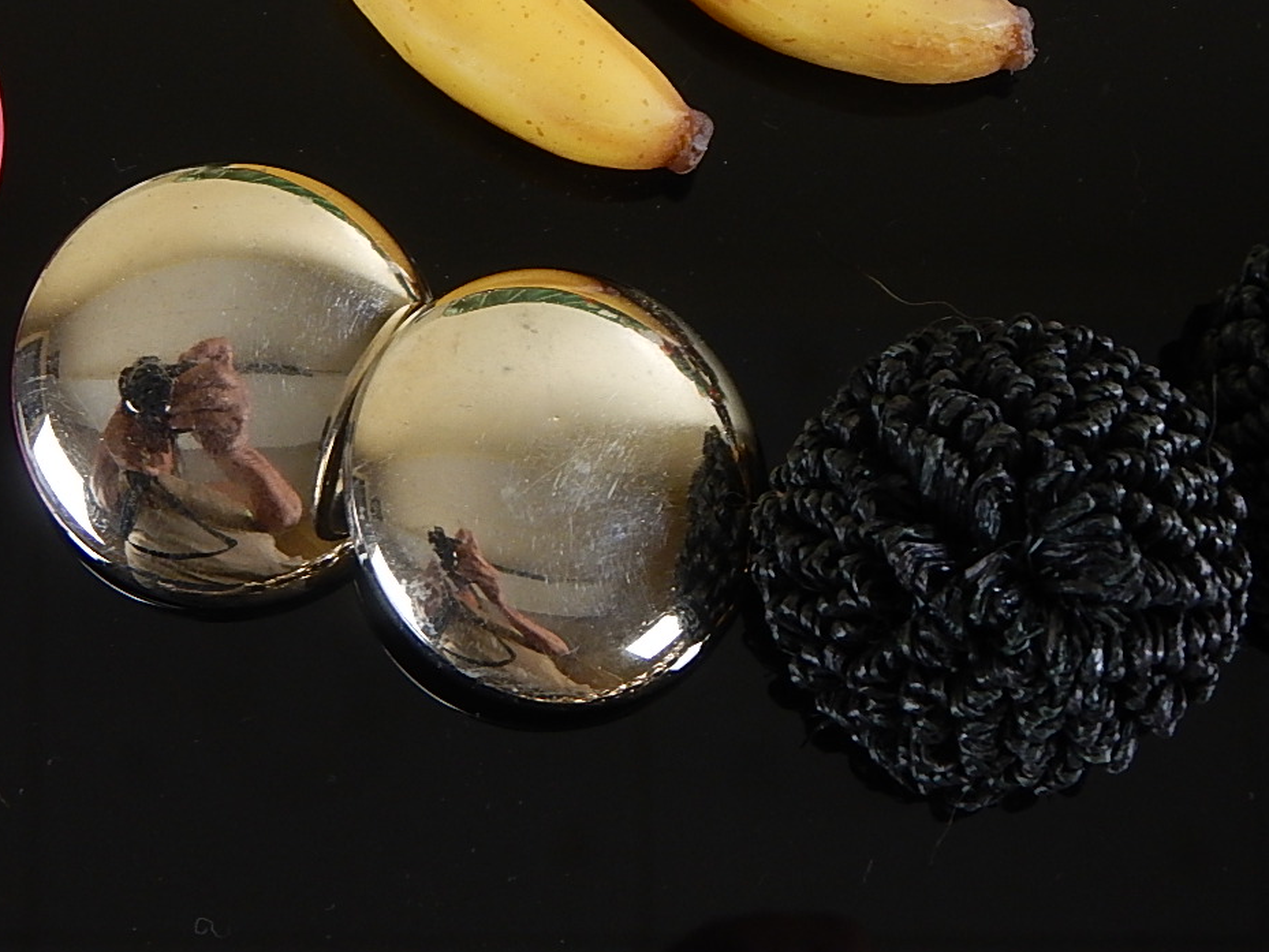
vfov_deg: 15.8
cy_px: 219
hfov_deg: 21.0
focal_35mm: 93
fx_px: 3410
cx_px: 464
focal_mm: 9.7
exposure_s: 1/30
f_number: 3.8
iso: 180
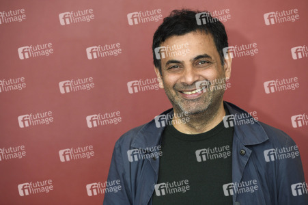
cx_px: 154
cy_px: 102
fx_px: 1154
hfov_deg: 15.2
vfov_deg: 10.1
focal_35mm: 135
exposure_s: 1/250
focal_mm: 135
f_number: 4
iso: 800
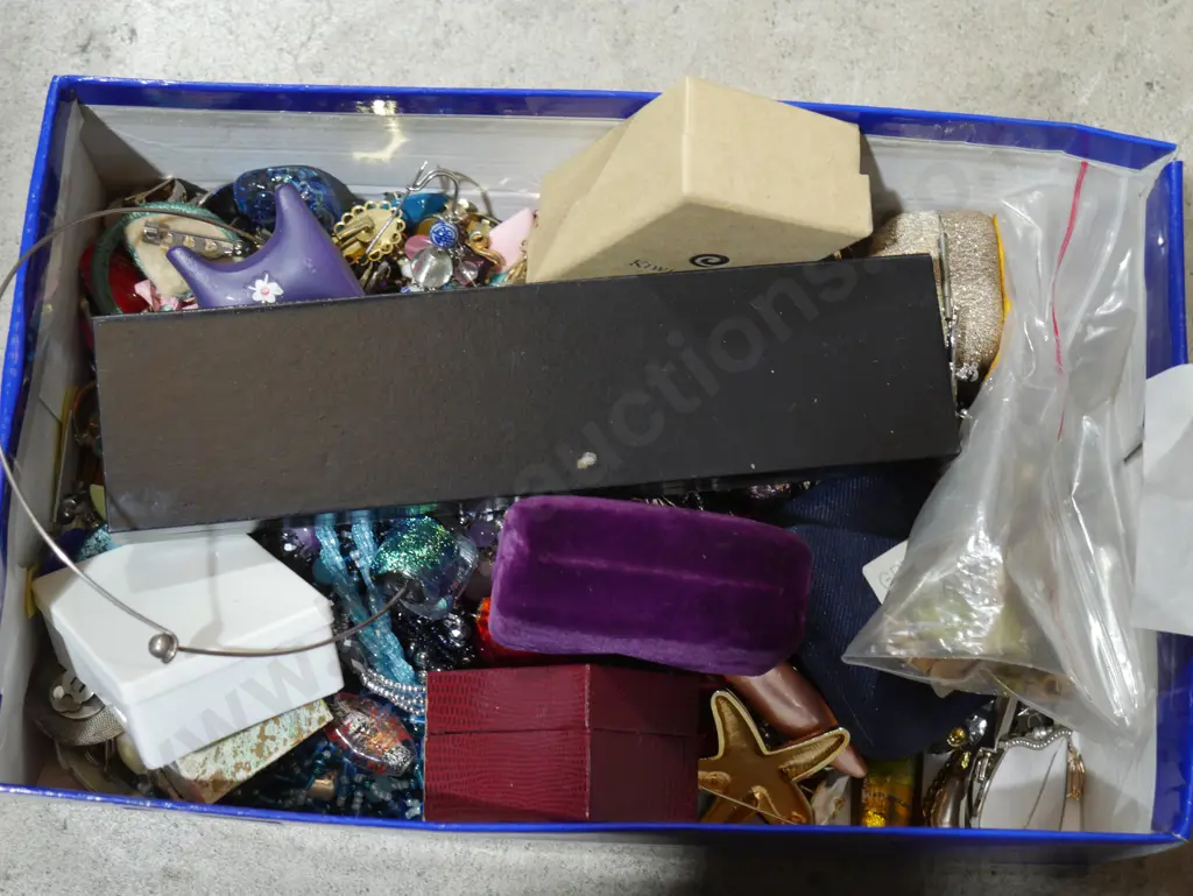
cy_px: 448
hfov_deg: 32.2
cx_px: 596
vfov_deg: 24.4
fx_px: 2069
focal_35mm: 60
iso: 800
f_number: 5.4
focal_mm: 30
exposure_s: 1/60
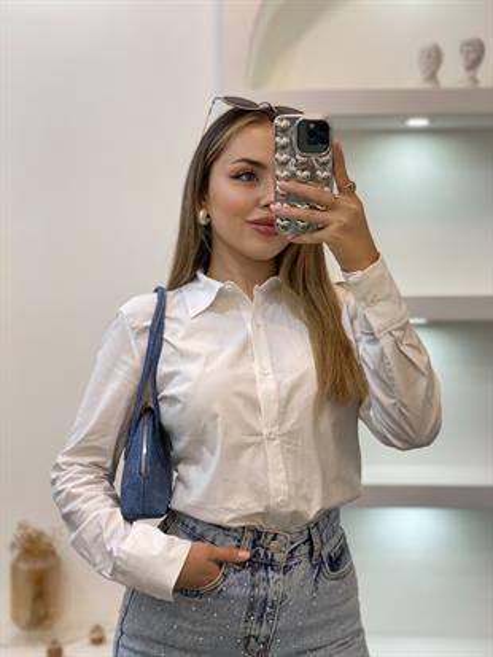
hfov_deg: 28.0
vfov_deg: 36.8
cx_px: 246
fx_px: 987
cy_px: 328
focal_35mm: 52
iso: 64
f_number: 2
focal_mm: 6
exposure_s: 1/100
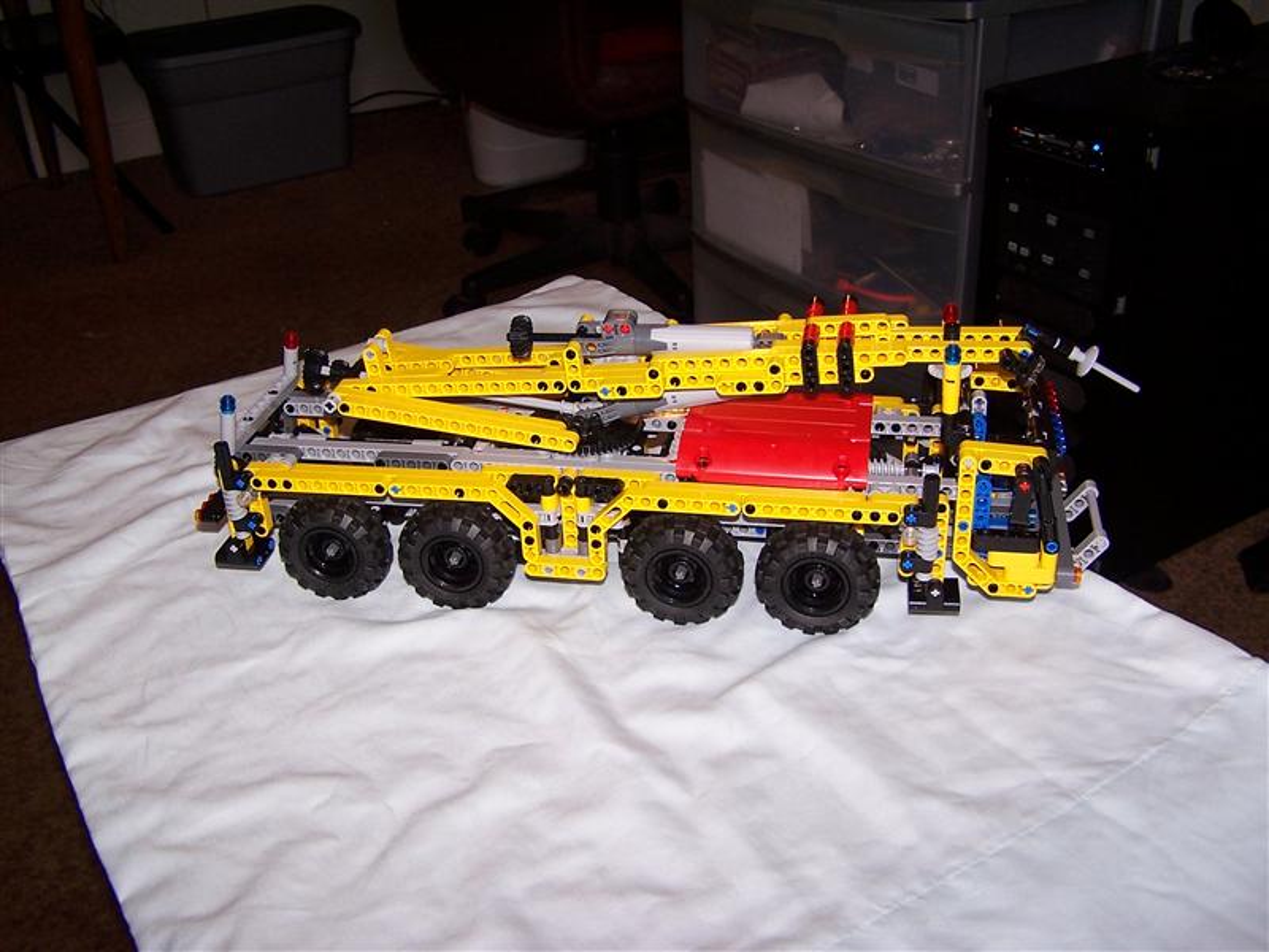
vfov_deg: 37.7
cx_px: 634
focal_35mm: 38
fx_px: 1393
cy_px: 476
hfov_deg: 49.0
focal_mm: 6.3
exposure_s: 1/60
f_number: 2.8
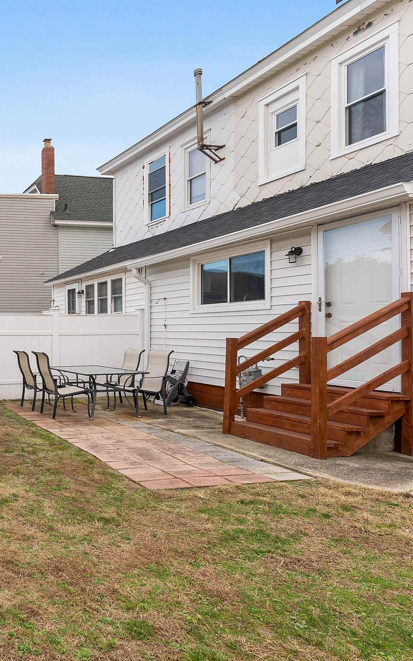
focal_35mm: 24
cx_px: -63
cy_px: 331
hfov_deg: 39.2
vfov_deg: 74.3
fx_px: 436
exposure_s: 1/200
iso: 320
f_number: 7.1
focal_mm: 15.8
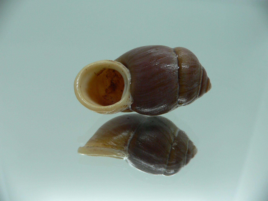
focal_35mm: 35
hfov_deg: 52.6
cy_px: 100
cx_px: 134
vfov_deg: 40.7
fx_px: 271
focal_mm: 4.6
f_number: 2.8
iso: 80
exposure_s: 1/60
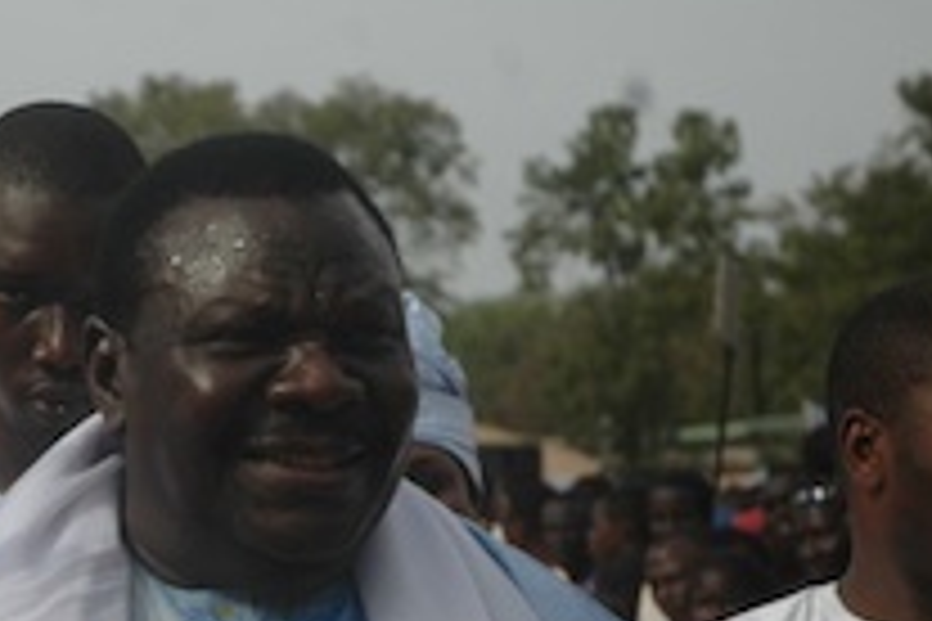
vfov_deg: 9.9
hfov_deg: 14.6
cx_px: 54
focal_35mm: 139
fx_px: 3598
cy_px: 459
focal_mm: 48
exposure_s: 1/1250
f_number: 4.5
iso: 200
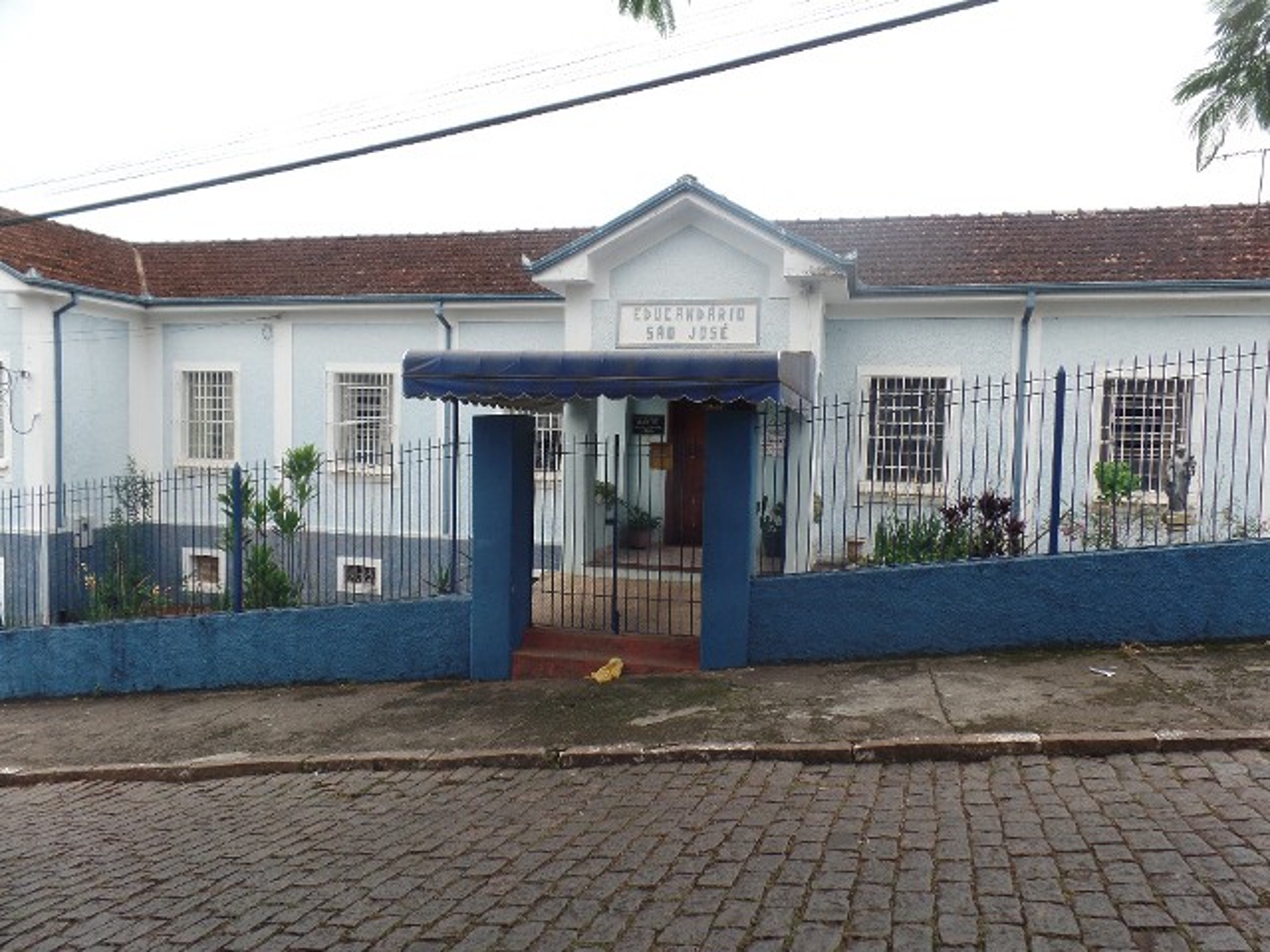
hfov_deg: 73.9
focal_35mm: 23
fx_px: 844
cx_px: 635
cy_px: 476
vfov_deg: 58.9
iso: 80
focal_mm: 4.1
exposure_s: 1/90
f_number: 3.5
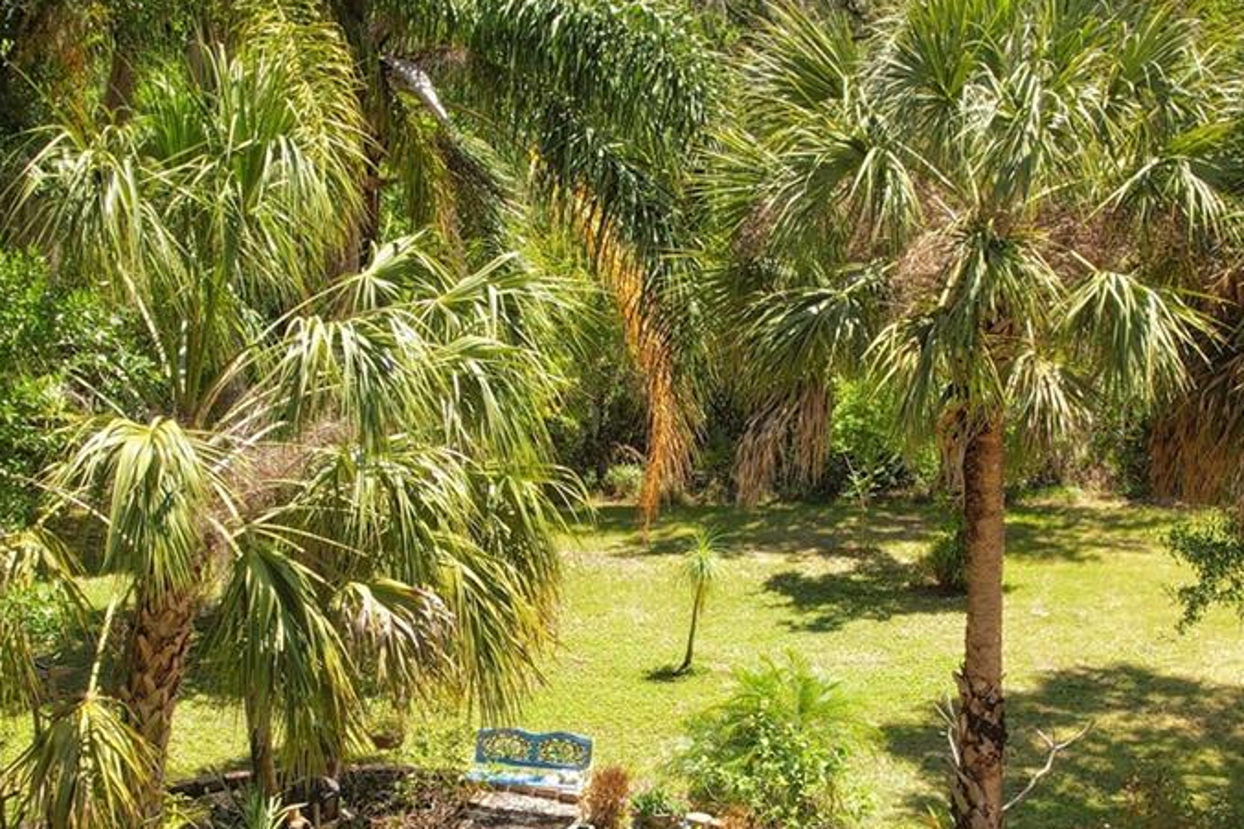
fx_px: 1796
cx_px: 641
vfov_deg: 25.6
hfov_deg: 38.2
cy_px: 649
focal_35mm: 52
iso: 100
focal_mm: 8.38
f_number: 2.8
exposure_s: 1/640
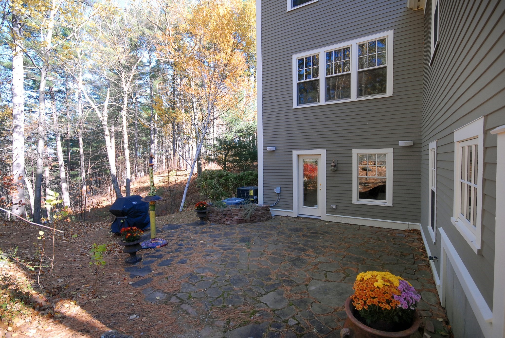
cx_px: 252
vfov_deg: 69.8
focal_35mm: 17
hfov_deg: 92.4
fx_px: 242
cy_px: 169
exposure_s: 1/80
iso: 400
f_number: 6.3
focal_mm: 11.5
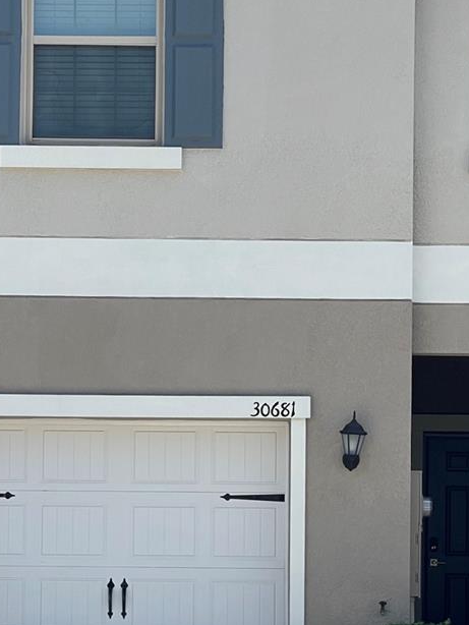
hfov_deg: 11.9
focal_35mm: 125
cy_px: 394
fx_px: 2257
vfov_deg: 15.7
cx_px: 222
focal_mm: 7.5
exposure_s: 1/1325
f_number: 2.2
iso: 20
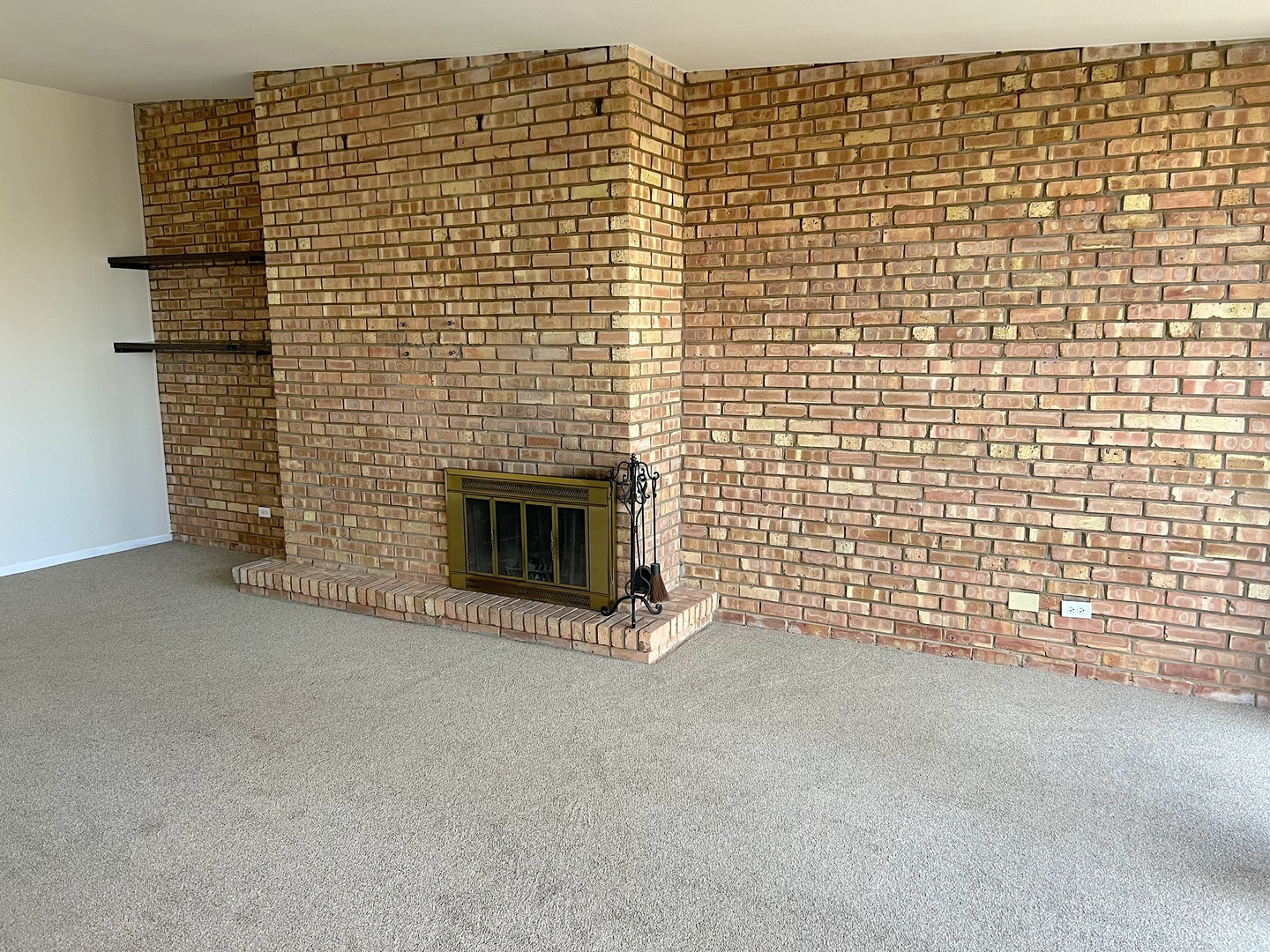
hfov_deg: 67.3
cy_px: 476
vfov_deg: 53.1
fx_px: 954
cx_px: 635
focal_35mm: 26
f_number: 1.5
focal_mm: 5.7
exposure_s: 1/60
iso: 100
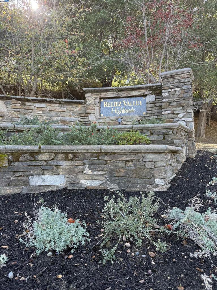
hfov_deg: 56.8
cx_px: 108
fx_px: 201
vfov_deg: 71.6
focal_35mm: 24
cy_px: 145
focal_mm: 6.76
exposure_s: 1/158
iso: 64
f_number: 1.78
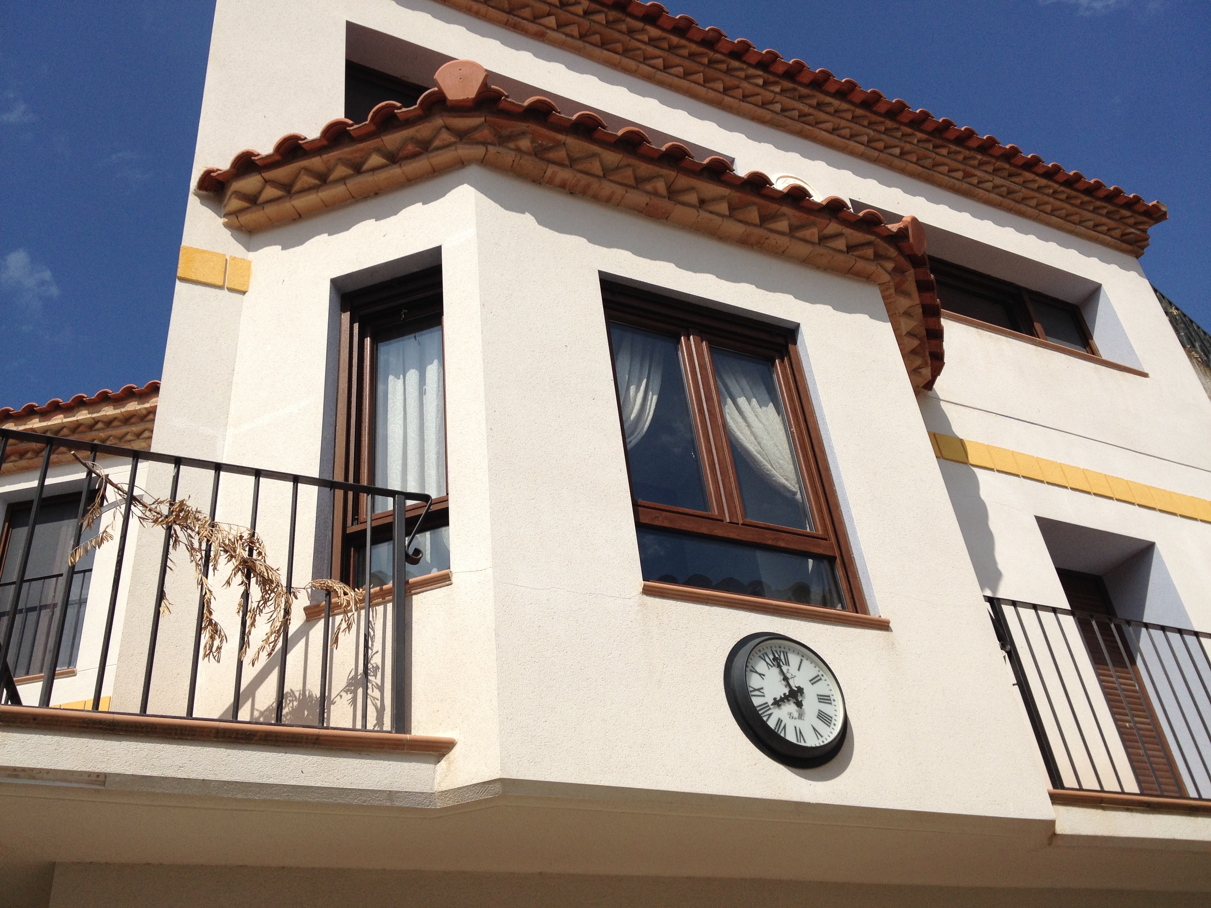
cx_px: 606
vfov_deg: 40.7
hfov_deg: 52.6
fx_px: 1224
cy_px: 454
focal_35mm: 35
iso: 50
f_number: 2.4
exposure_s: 1/2762
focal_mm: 4.28
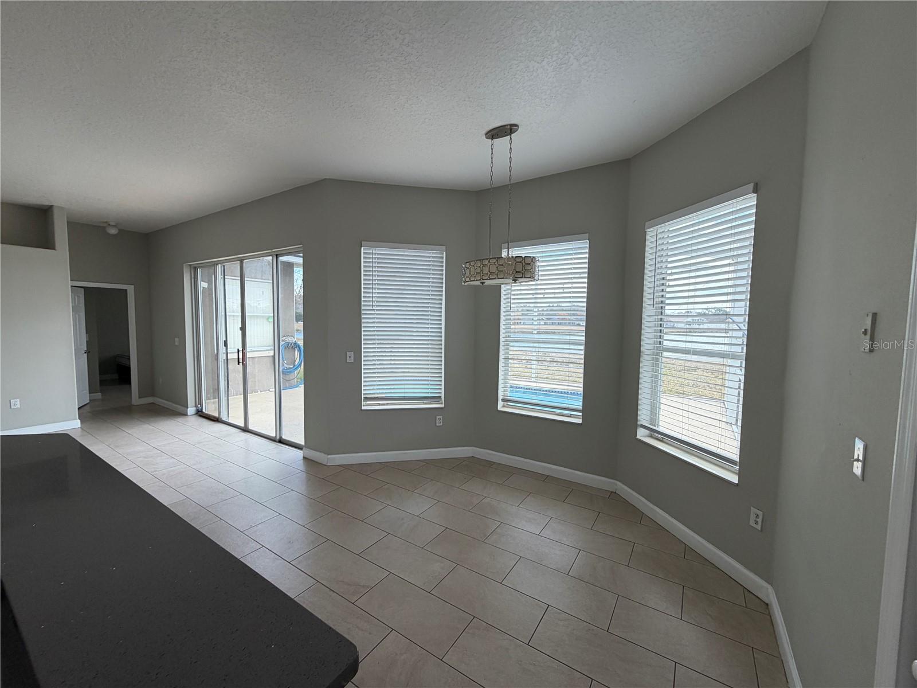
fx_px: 371
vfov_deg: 85.7
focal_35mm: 14
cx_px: 458
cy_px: 344
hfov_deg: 102.1
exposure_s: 1/120
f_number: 2.2
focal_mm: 2.22
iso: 80
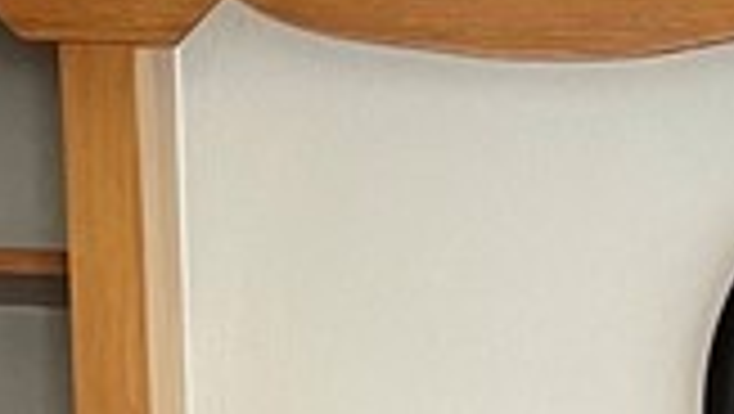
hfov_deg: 11.7
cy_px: 1296
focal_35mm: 178
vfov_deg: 6.2
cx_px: 986
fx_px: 3467
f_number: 1.6
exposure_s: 1/60
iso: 320
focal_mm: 5.1
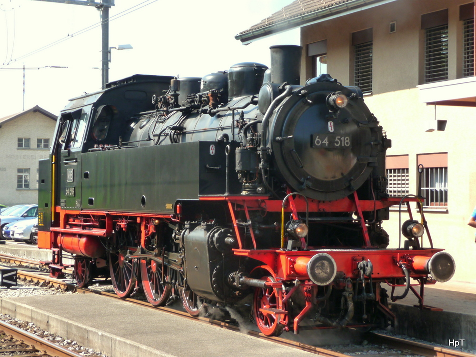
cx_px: 238
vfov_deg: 17.6
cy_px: 178
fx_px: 1155
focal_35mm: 84
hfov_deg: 23.3
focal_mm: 14.2
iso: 160
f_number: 4.7
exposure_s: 1/160
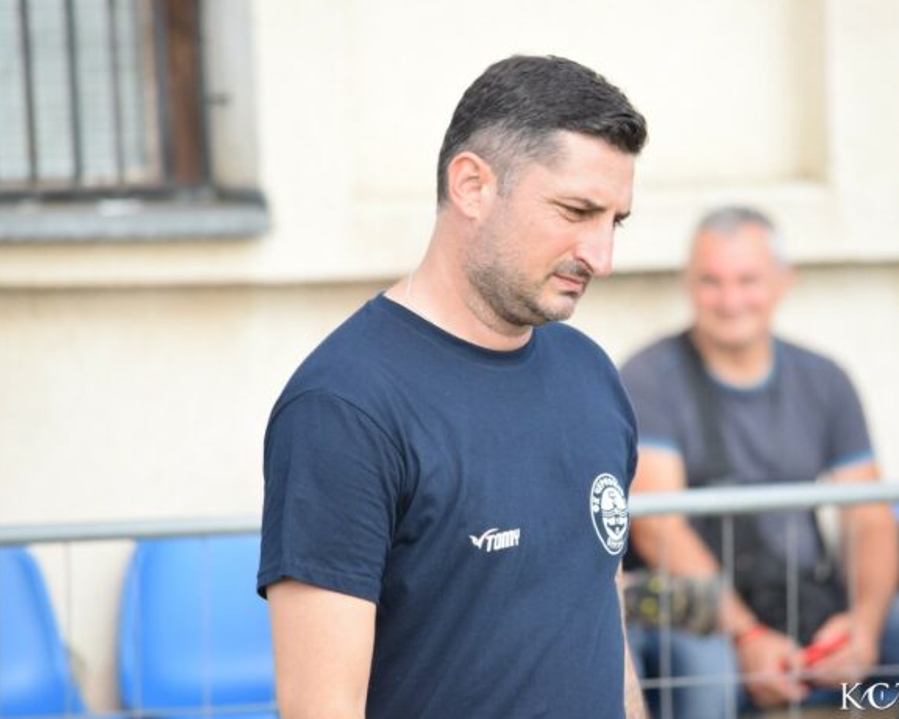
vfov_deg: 4.1
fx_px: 9953
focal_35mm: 374
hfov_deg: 5.2
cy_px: 359
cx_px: 537
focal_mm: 220
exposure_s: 1/800
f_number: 5.6
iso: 800
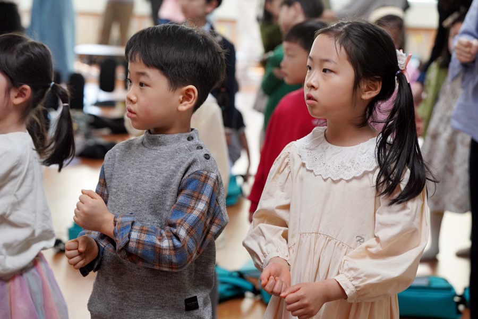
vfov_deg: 17.5
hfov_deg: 26.0
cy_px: 160
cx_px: 239
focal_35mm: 78
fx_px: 1036
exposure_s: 1/160
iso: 1600
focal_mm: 78
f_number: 4
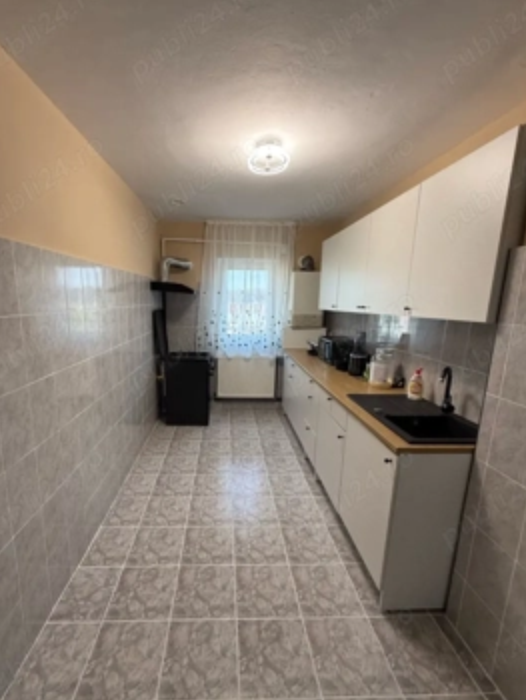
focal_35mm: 16
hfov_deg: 77.9
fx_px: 324
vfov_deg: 94.4
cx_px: 234
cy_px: 366
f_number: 2.2
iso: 160
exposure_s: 1/100
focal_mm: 2.22
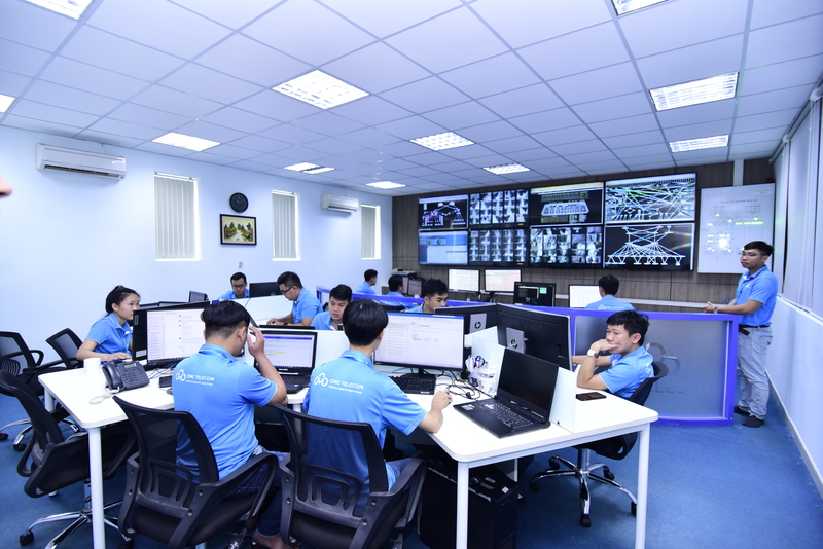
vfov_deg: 70.5
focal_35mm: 17
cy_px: 274
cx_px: 412
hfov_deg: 93.3
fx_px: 389
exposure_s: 1/100
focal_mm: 17
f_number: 4
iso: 800
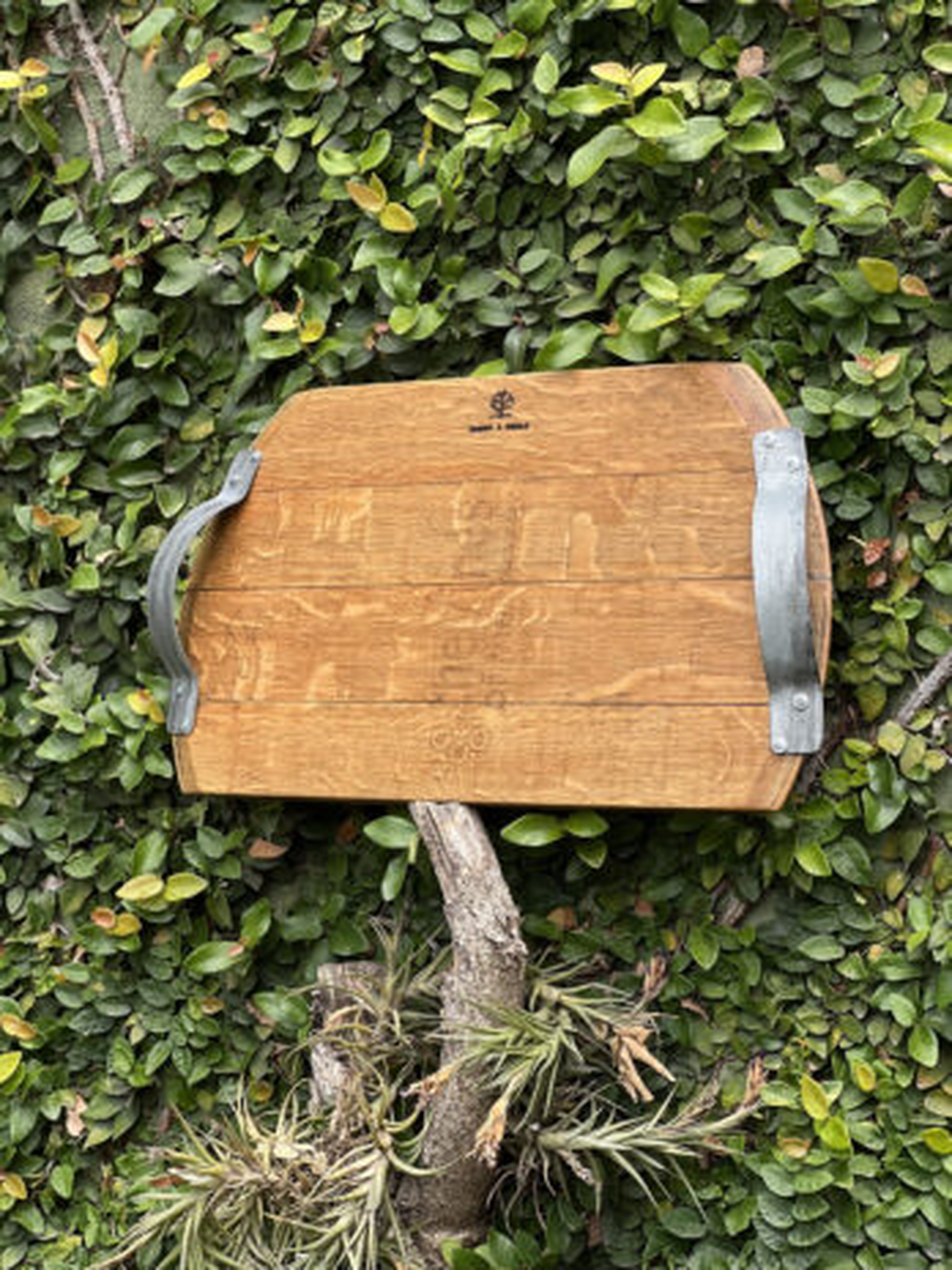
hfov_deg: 19.1
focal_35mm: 77
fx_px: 2824
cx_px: 476
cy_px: 635
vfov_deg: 25.3
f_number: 2.8
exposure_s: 1/261
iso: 25
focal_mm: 9
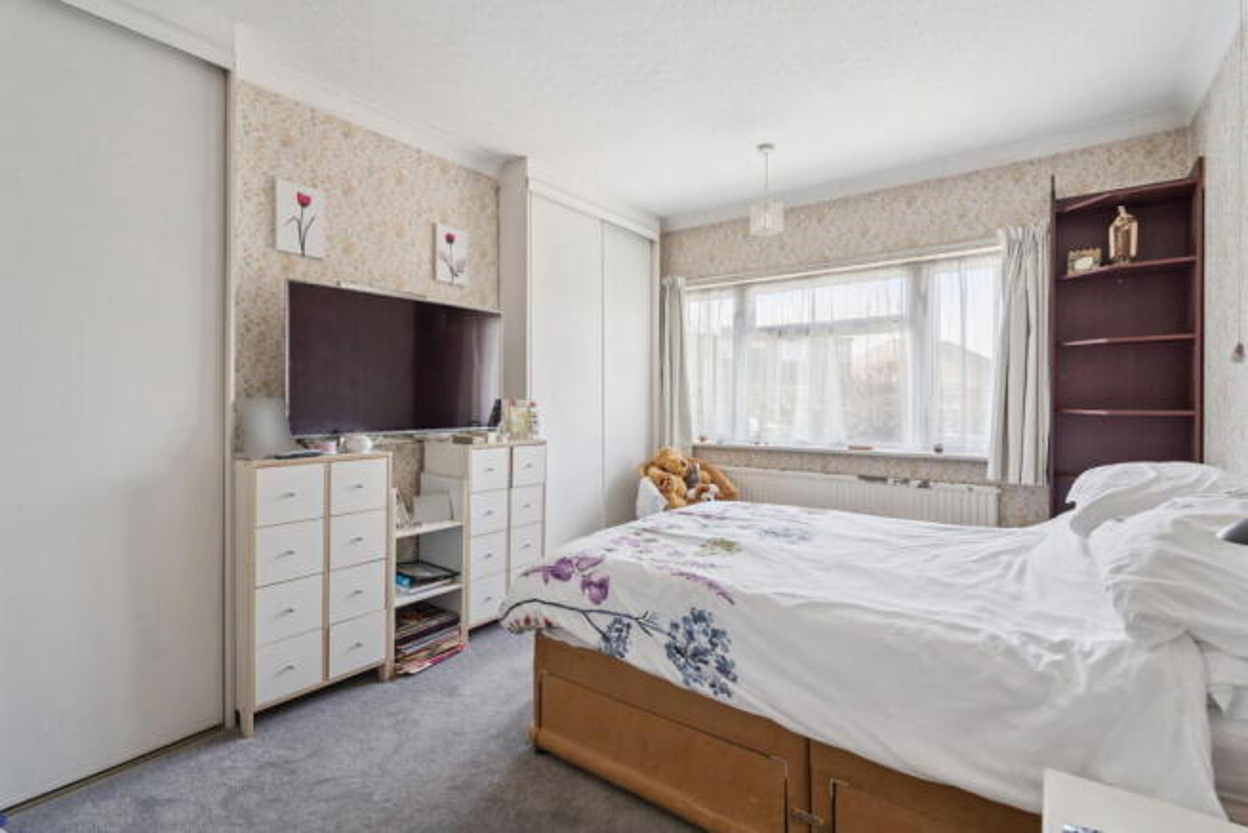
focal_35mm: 16
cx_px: 624
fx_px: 555
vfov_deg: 73.8
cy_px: 416
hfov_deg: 96.7
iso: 640
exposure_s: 1/40
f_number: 5.6
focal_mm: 16
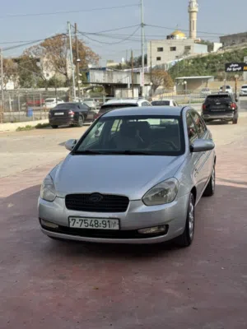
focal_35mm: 48
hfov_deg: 30.3
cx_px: 124
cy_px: 164
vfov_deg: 39.7
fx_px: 457
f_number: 1.78
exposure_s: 1/3257
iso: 64
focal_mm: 6.76
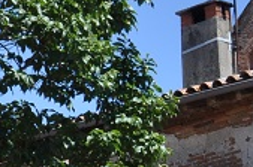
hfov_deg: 7.4
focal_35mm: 267
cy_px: 389
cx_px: 505
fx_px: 1873
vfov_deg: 5.0
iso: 200
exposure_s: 1/125
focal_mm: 30
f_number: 13
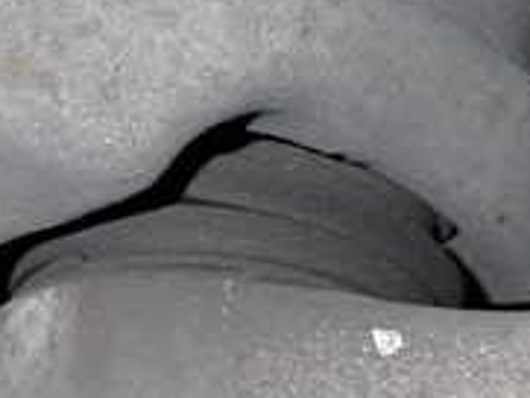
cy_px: -108
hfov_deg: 13.2
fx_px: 2237
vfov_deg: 10.0
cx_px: -94
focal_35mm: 146
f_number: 9
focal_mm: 7.84
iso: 400
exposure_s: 1/125
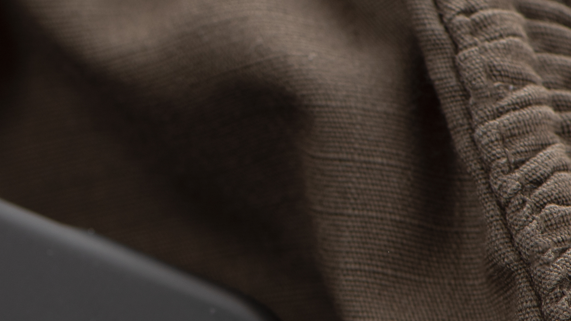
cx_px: -162
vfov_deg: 3.0
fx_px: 6117
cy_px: 235
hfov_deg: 5.3
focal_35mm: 404
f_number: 8
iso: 100
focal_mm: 105
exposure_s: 1/125
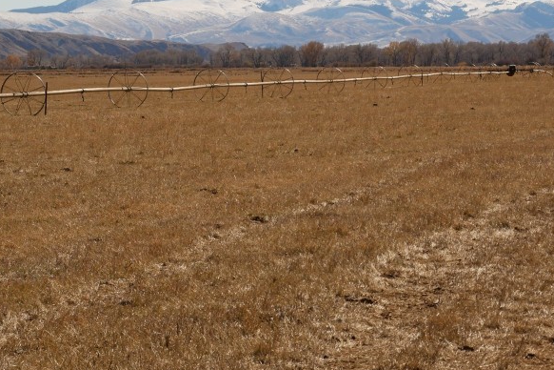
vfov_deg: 8.5
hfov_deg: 12.7
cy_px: 92
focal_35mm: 161
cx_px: 454
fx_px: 2477
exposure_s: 1/800
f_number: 8
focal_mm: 44
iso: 200
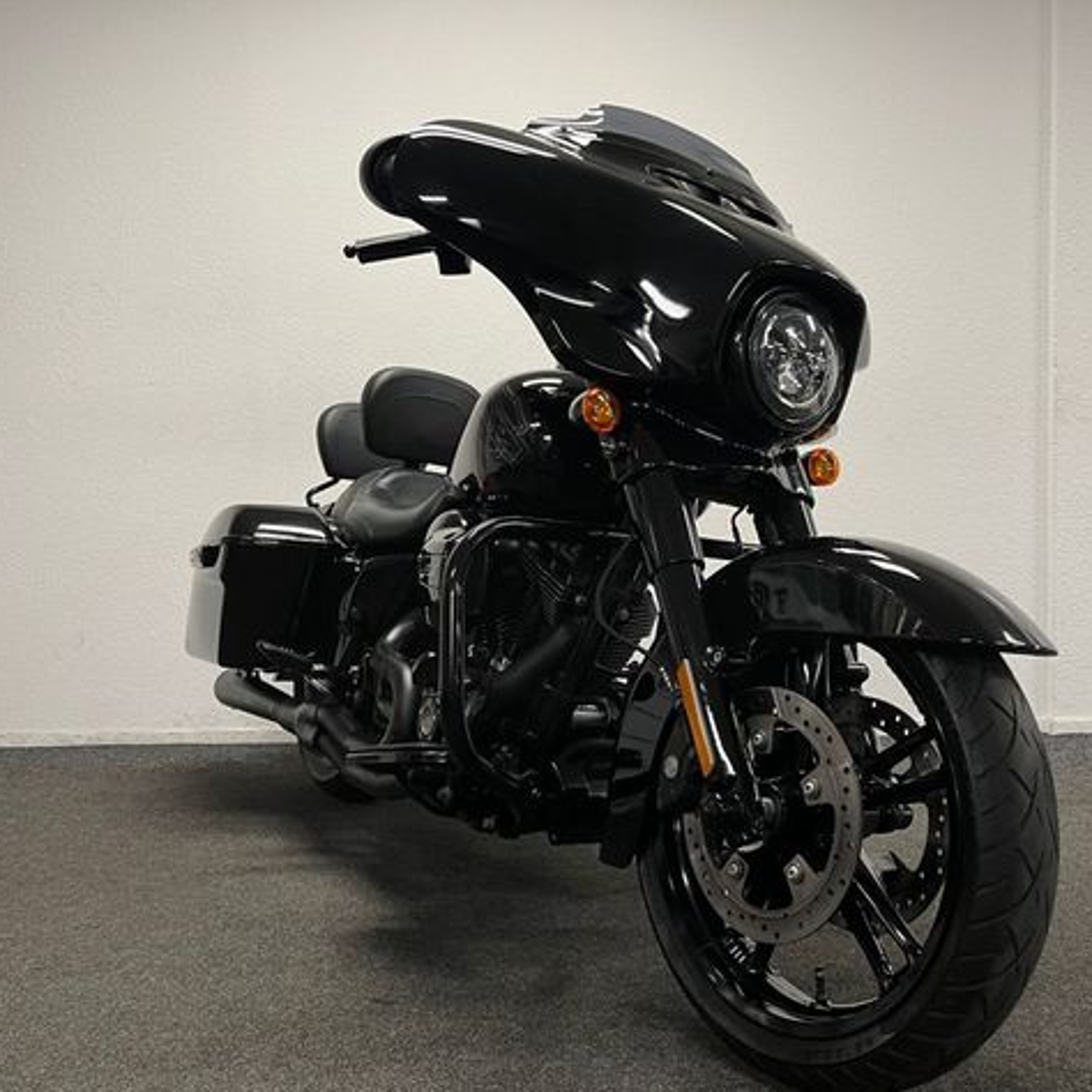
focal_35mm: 31
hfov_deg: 52.4
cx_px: 615
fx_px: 1106
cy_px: 551
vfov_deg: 52.5
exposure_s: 1/50
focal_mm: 5.1
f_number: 1.6
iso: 80
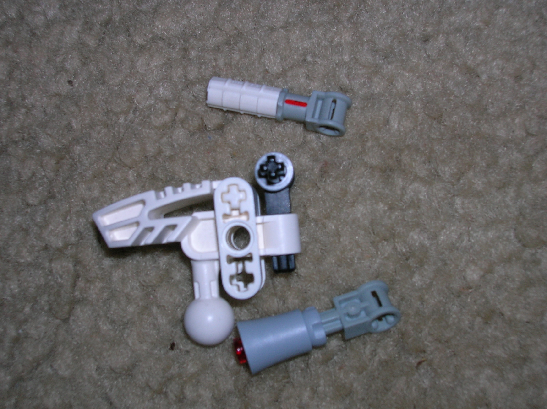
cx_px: 274
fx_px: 726
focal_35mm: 46
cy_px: 204
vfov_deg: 31.5
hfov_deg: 41.3
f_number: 5.4
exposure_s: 1/60.1
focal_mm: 7.7
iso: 50
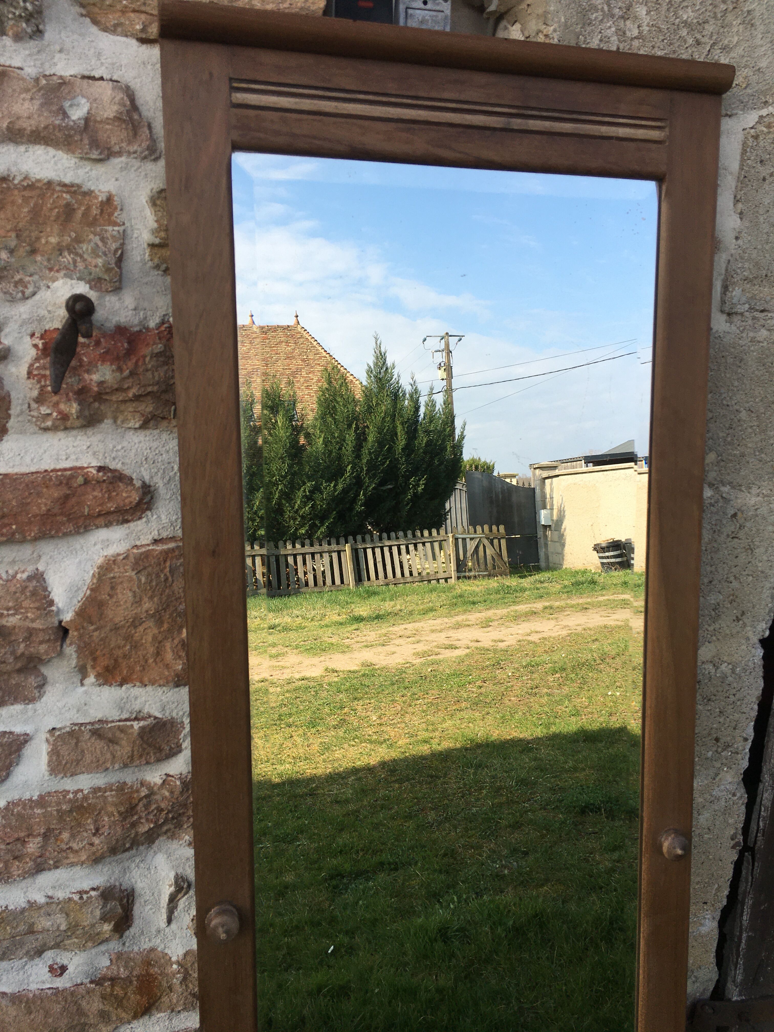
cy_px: 516
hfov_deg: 48.2
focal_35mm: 29
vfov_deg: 61.7
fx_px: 865
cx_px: 387
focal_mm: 4.15
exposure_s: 1/1054
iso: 25
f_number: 2.2
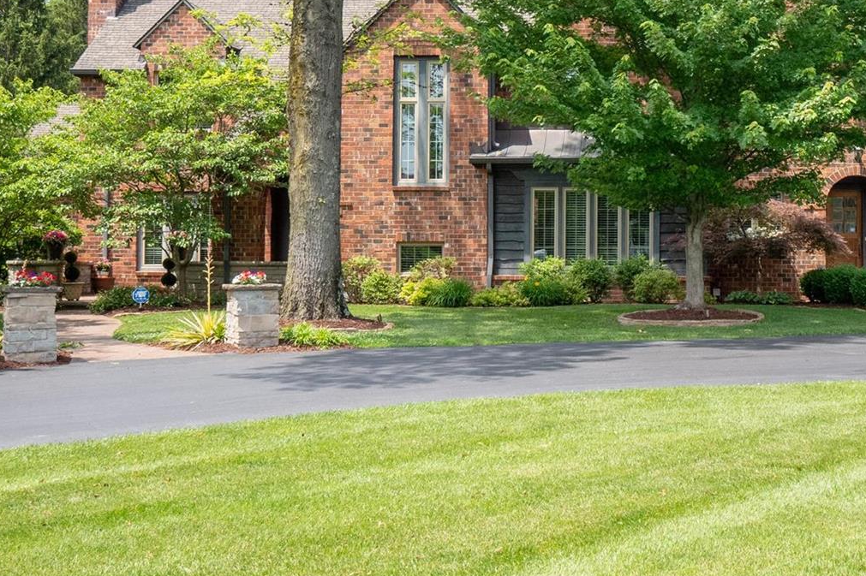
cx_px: 636
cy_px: 173
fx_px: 1370
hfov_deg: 34.4
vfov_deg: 23.6
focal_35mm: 57
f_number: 8
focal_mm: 18
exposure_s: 1/320
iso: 400
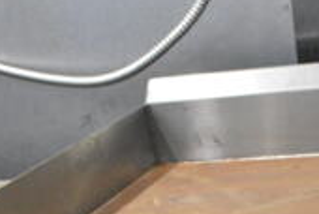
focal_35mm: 97
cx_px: 261
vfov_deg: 13.2
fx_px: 861
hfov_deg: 20.7
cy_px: 345
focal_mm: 18
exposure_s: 1/100
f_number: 5
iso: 6400
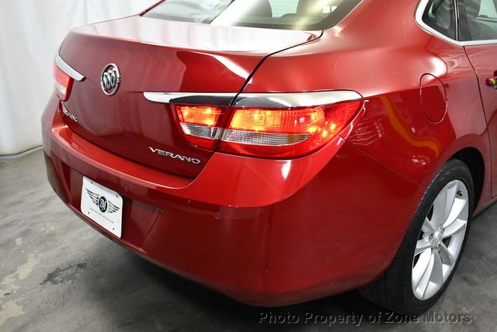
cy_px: 166
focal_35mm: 36
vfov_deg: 36.9
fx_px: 497
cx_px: 248
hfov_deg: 53.1
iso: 1400
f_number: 3.5
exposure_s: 1/125
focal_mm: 18
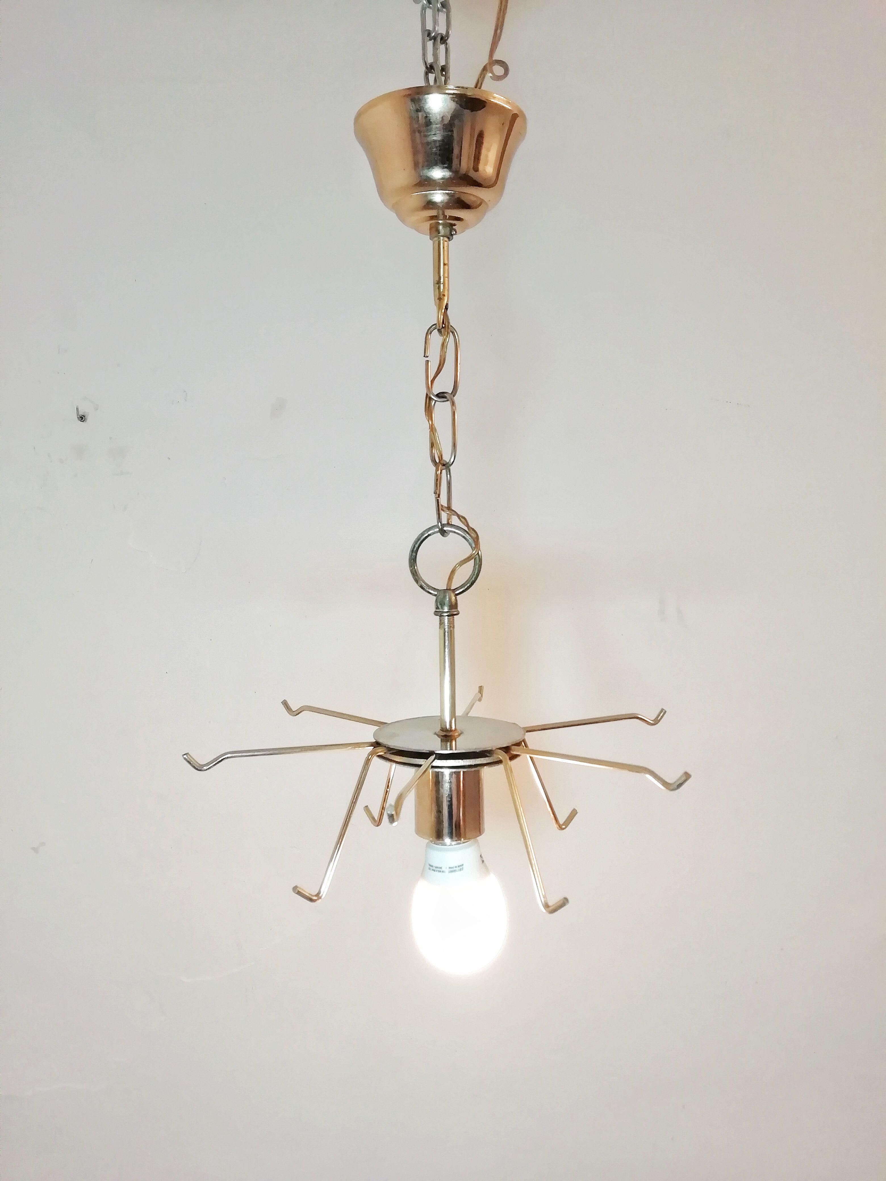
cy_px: 590
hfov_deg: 53.1
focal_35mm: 26
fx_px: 887
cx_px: 443
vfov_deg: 67.3
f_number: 2.2
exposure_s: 1/50
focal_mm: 3.46
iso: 80
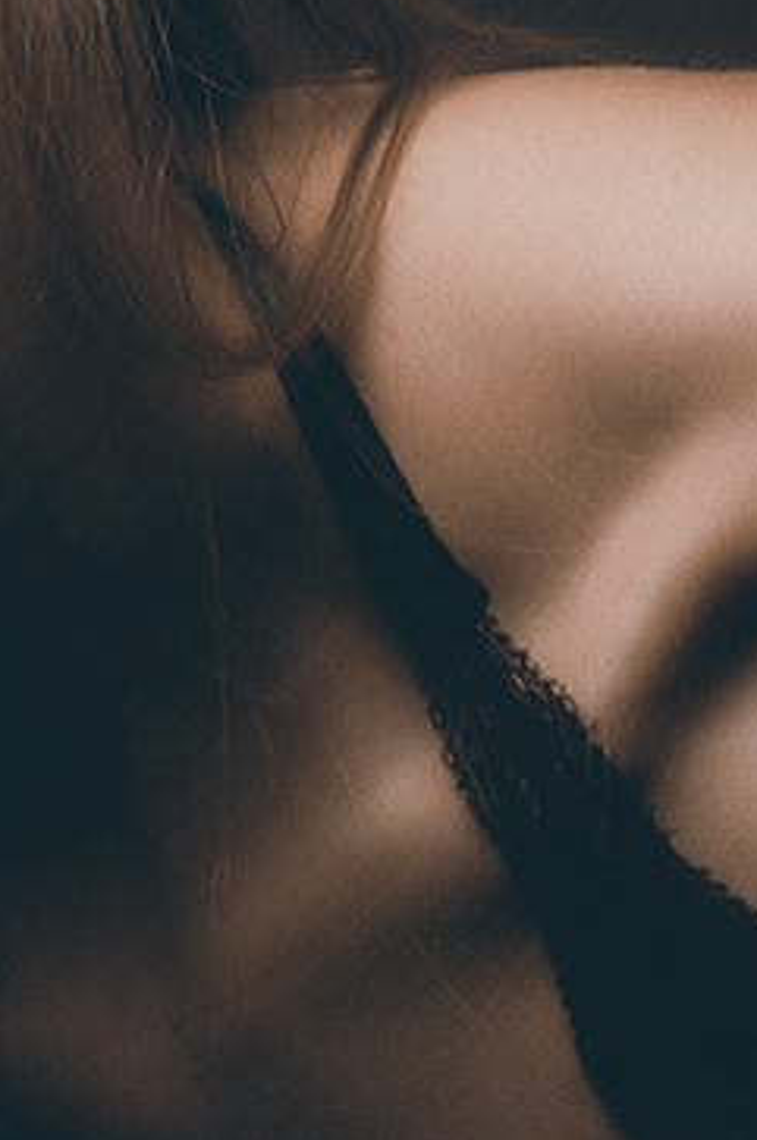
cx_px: 35
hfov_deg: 4.0
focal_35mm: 344
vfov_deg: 6.0
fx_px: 10881
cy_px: 1281
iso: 200
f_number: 20
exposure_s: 1/250
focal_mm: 52
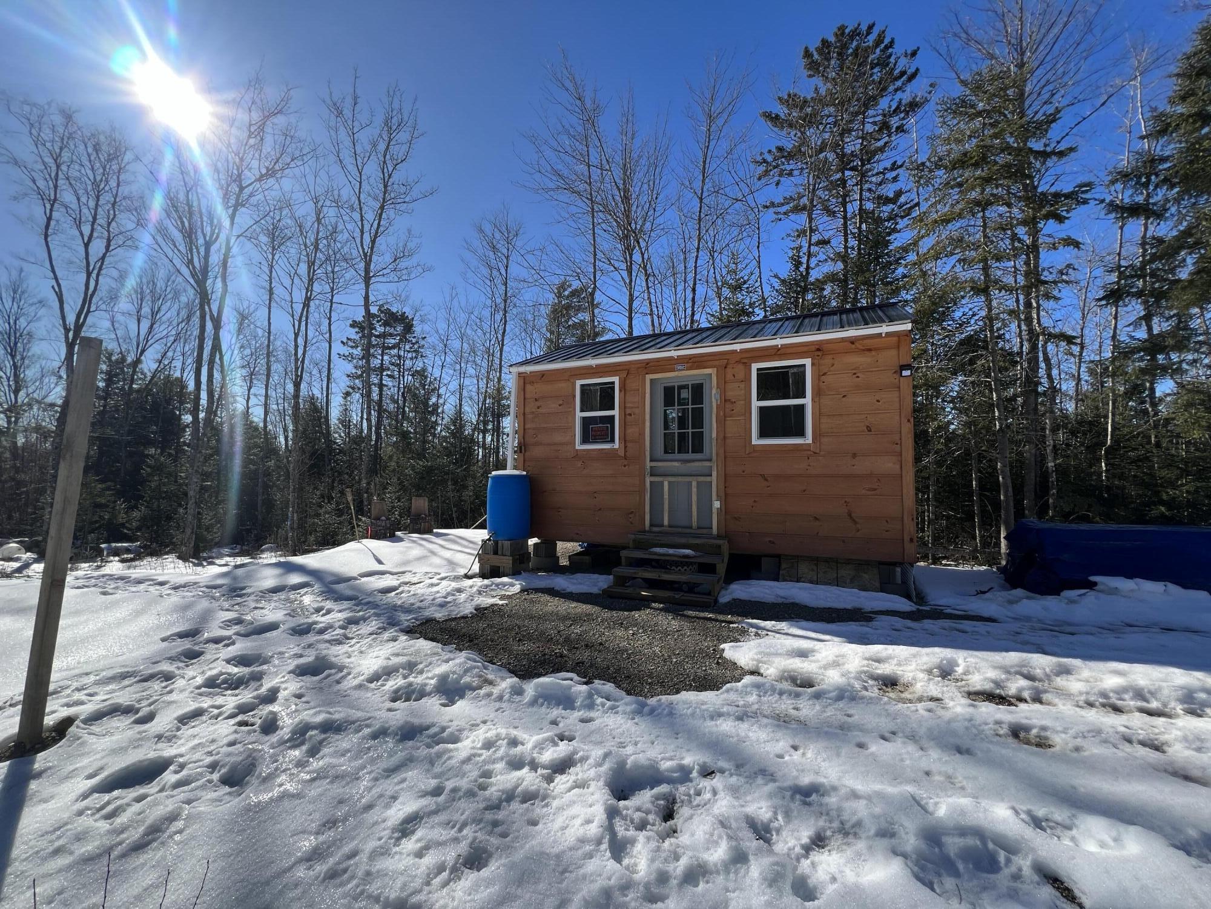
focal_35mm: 13
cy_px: 454
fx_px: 455
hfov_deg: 106.2
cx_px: 606
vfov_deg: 89.9
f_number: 1.8
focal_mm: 1.57
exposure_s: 1/1074
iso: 32
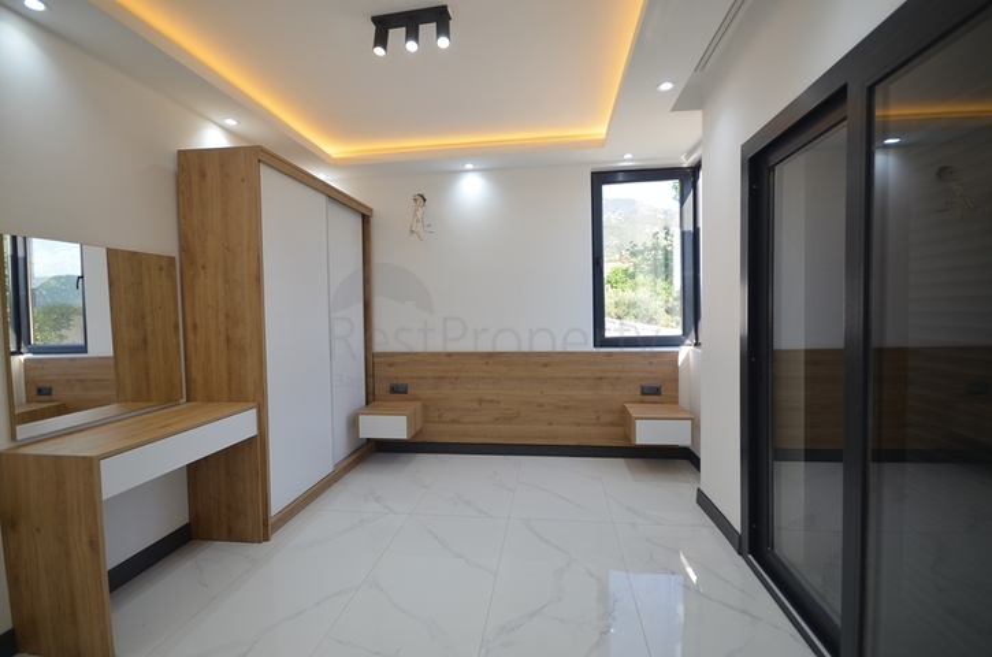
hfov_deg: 100.5
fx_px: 412
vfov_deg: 77.1
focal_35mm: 15
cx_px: 496
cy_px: 328
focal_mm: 10
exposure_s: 1/60
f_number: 5.6
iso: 280
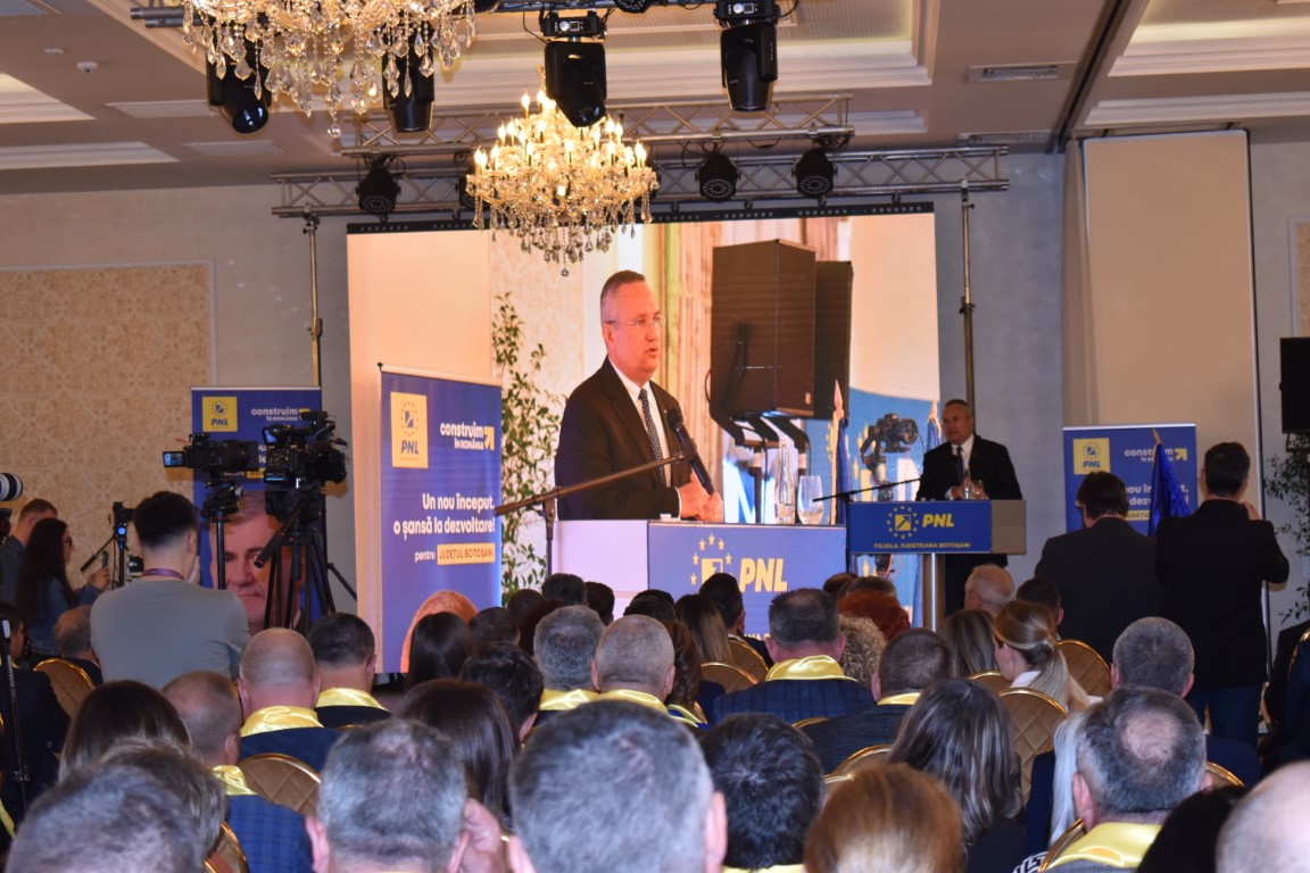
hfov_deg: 24.6
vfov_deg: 16.6
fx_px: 3002
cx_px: 655
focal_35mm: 82
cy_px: 436
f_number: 5.6
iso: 800
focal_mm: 55
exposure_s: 1/100
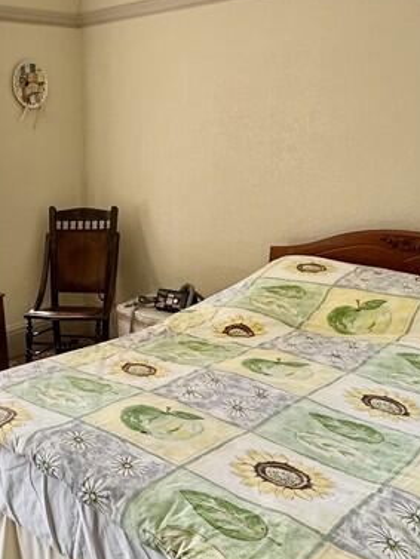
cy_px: 360
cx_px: 107
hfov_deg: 36.9
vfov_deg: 48.3
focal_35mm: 38
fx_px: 614
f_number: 2.2
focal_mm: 2.22
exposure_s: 1/99
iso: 160
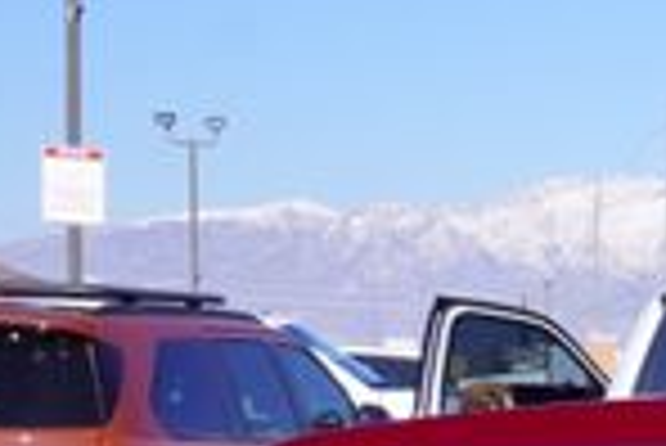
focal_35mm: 149
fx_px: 2762
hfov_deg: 12.0
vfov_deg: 8.9
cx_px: 1408
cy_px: 770
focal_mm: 23
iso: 100
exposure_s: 1/125
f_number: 10
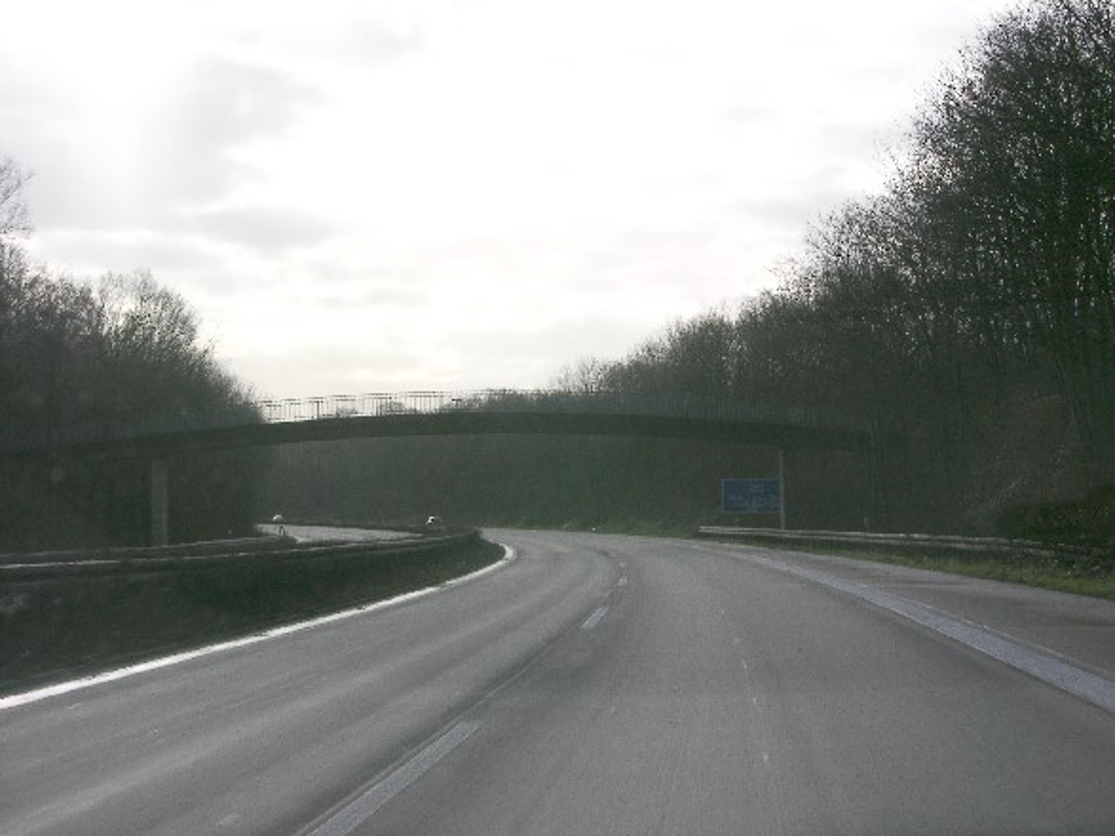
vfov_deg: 21.0
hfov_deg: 27.8
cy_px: 418
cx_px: 558
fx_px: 2254
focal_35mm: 70
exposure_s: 1/117
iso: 50
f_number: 7.4
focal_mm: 17.8
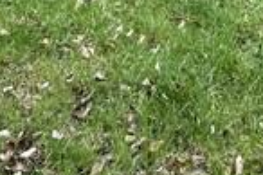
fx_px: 744
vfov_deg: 10.3
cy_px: -323
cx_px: 330
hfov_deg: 18.8
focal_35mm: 102
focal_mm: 2.22
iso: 100
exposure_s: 1/99
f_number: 2.2
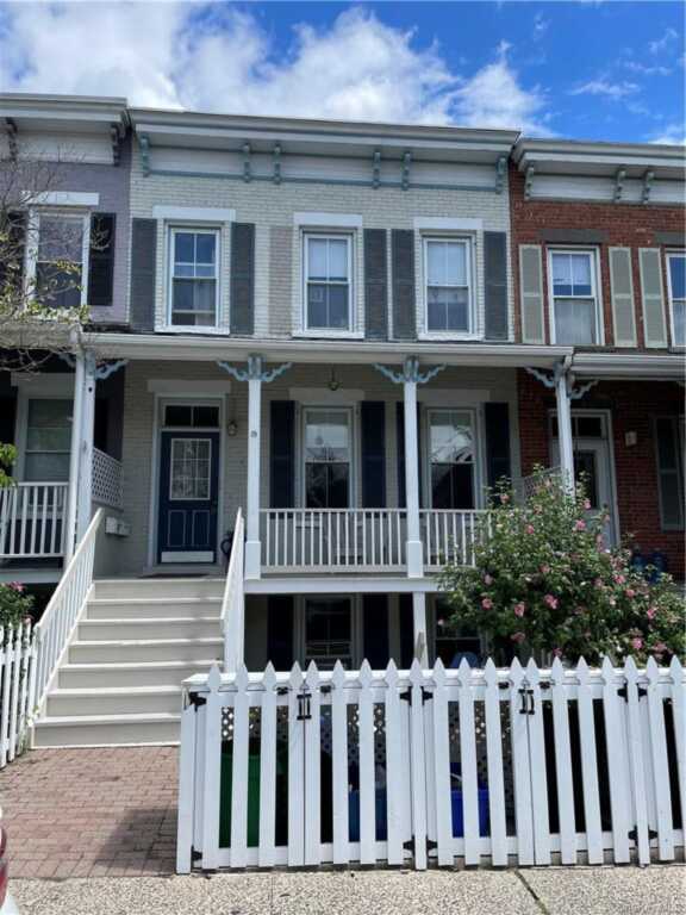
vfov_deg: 67.3
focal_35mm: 26
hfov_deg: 53.1
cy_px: 458
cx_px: 343
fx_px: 687
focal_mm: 4.2
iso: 50
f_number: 1.6
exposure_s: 1/3731
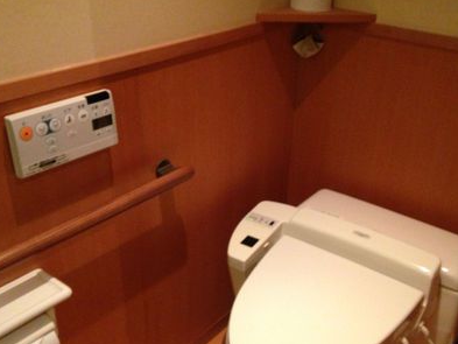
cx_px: 246
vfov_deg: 33.4
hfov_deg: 43.8
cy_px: 220
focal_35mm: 43
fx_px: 569
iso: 400
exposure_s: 1/20
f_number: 2.4
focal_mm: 4.13
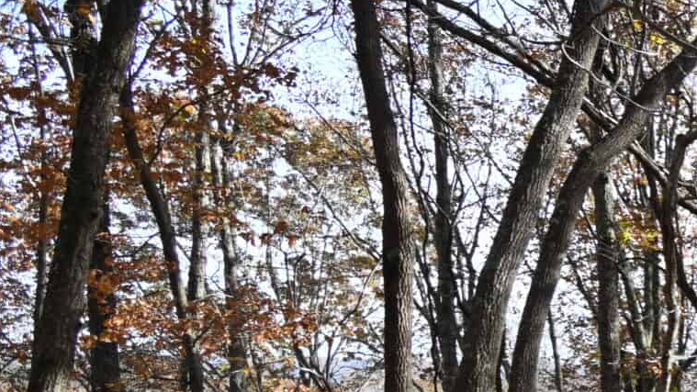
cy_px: 456
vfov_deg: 21.2
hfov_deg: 26.2
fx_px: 980
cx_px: 1089
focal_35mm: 53
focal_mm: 10
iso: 160
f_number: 5.6
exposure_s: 1/250
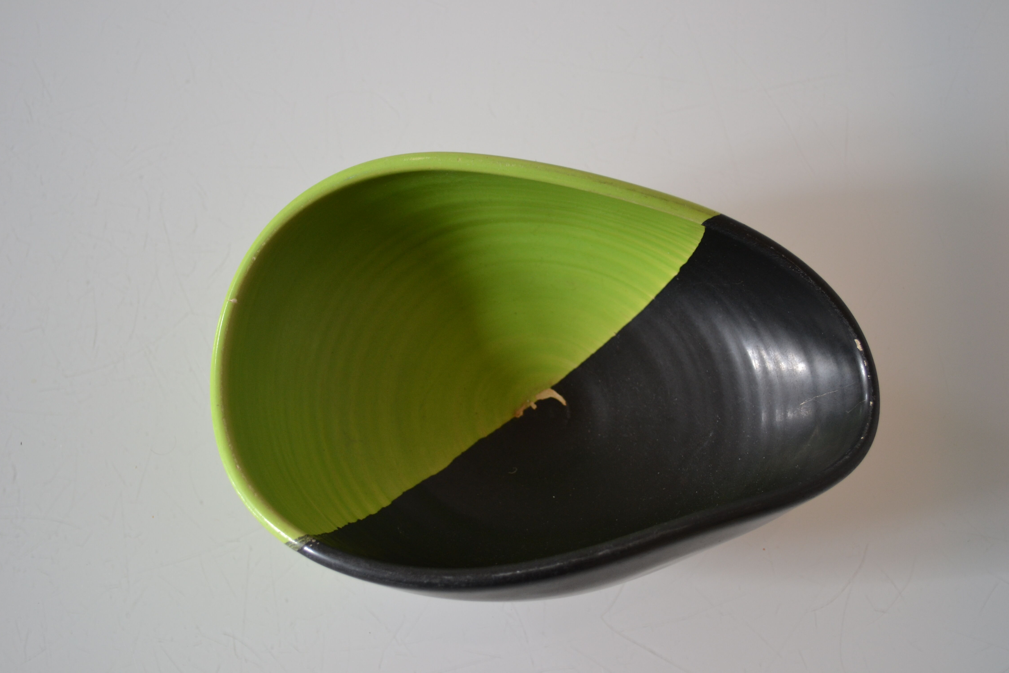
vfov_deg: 27.5
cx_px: 502
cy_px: 330
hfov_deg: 40.3
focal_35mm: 49
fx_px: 1373
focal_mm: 32
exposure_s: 1/15
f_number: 4.8
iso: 400
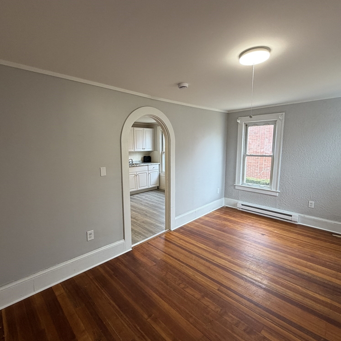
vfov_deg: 84.0
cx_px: 175
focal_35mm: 17
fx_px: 189
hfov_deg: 83.9
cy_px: 173
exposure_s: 1/60
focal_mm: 2.22
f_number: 2.2
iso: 200
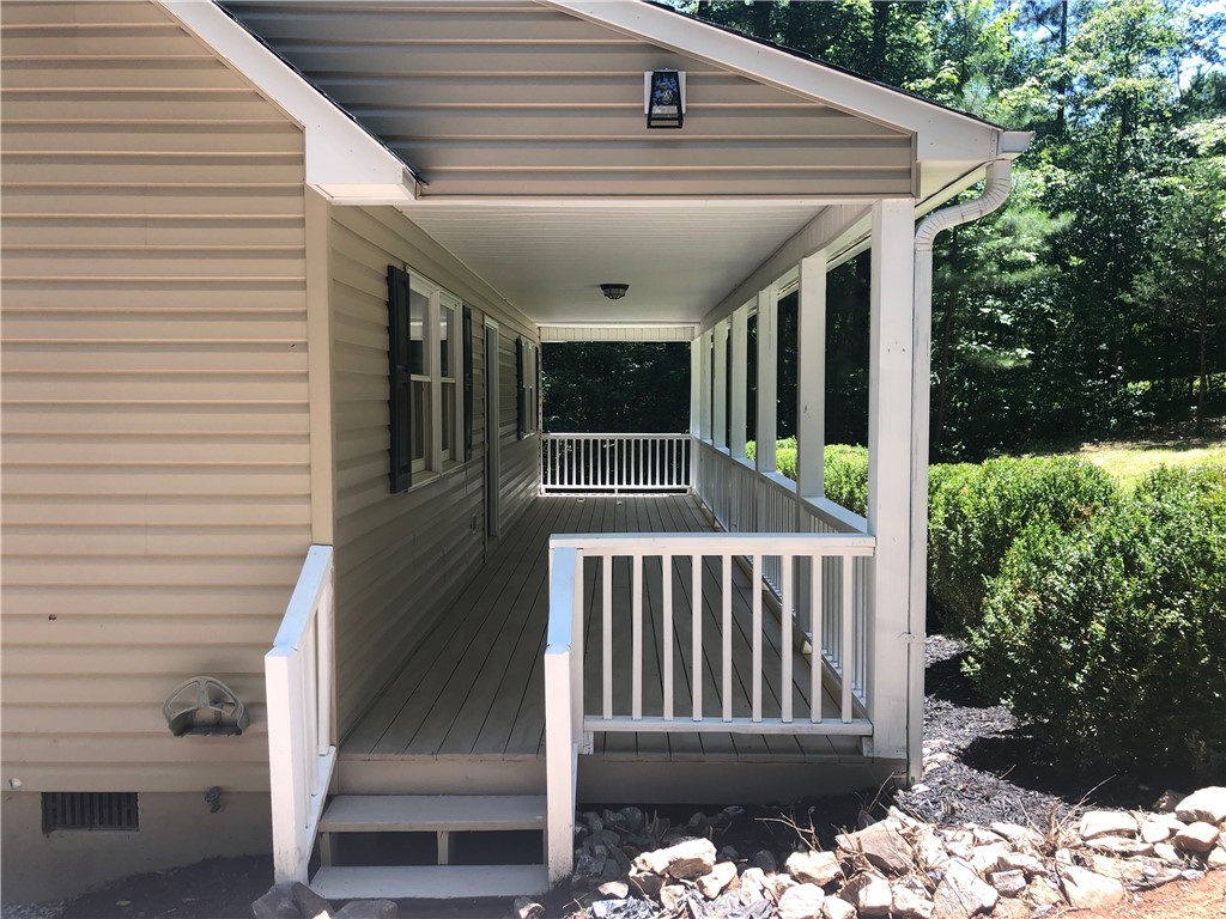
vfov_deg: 49.7
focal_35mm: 28
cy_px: 460
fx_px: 992
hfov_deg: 63.4
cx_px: 613
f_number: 1.8
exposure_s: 1/319
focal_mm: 3.99
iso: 20
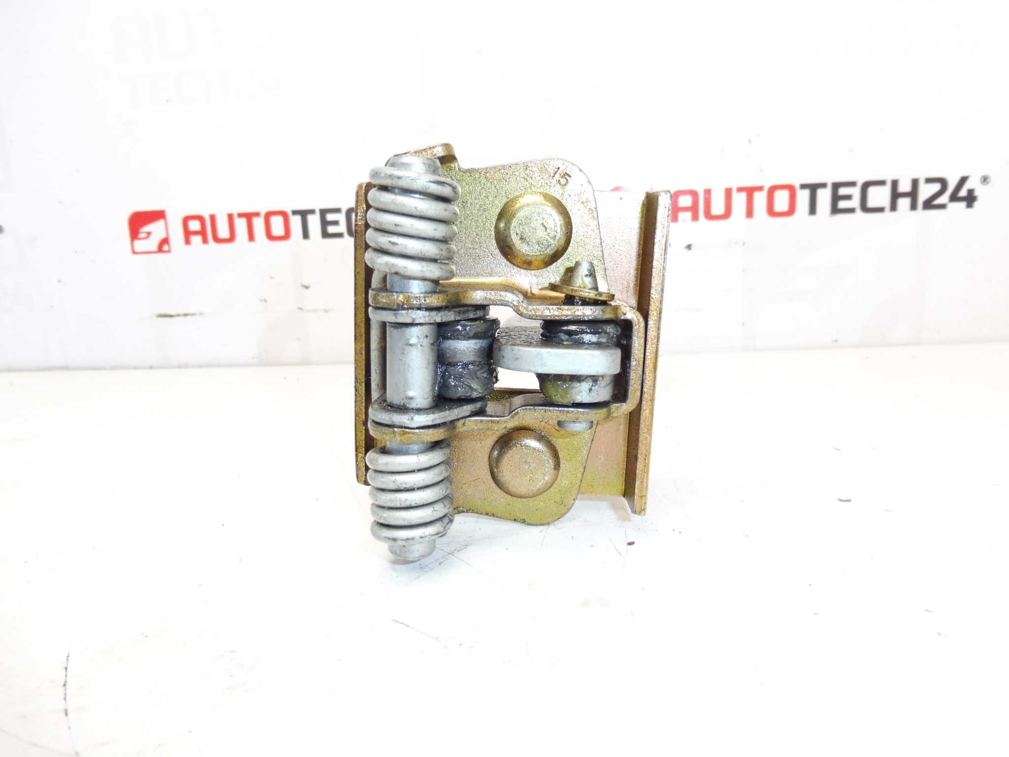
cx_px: 504
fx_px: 700
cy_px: 378
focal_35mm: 24
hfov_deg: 71.6
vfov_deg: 56.8
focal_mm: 4.3
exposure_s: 1/60
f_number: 3.5
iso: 200
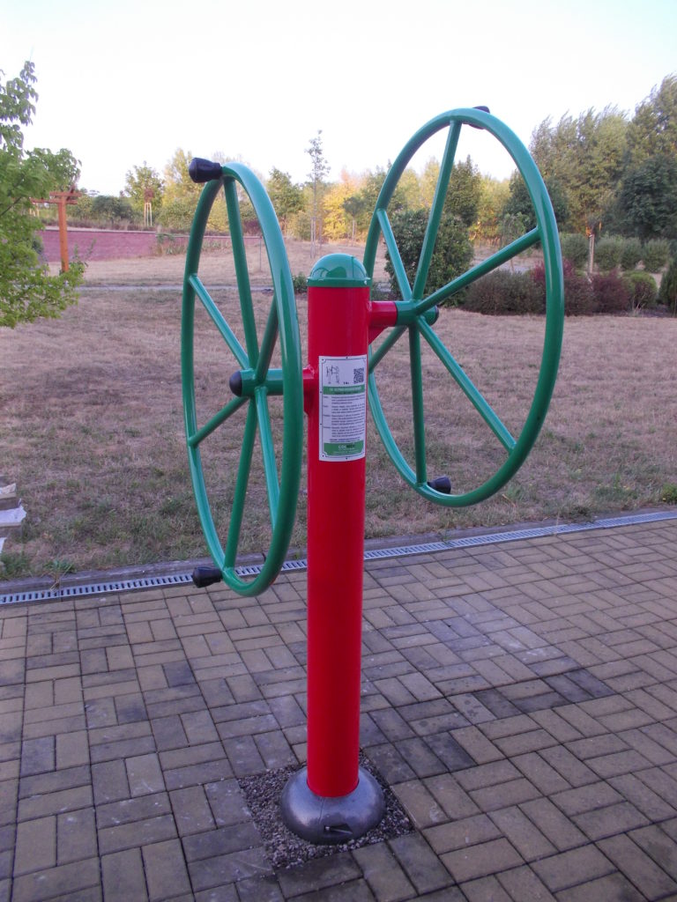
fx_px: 756
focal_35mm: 29
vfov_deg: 61.7
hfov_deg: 48.2
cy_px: 451
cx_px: 338
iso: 80
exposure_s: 1/100
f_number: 3.3
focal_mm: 4.1
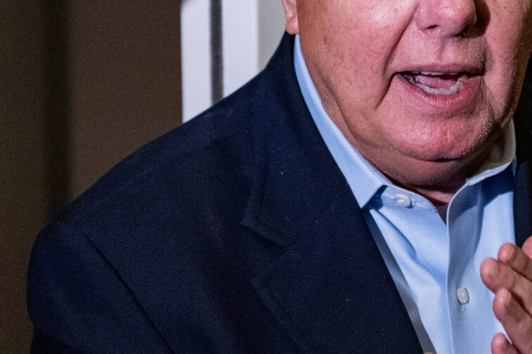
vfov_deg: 5.8
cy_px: -29
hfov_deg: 8.7
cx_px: 444
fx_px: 3487
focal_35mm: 236
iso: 4000
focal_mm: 70
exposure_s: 1/250
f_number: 2.8
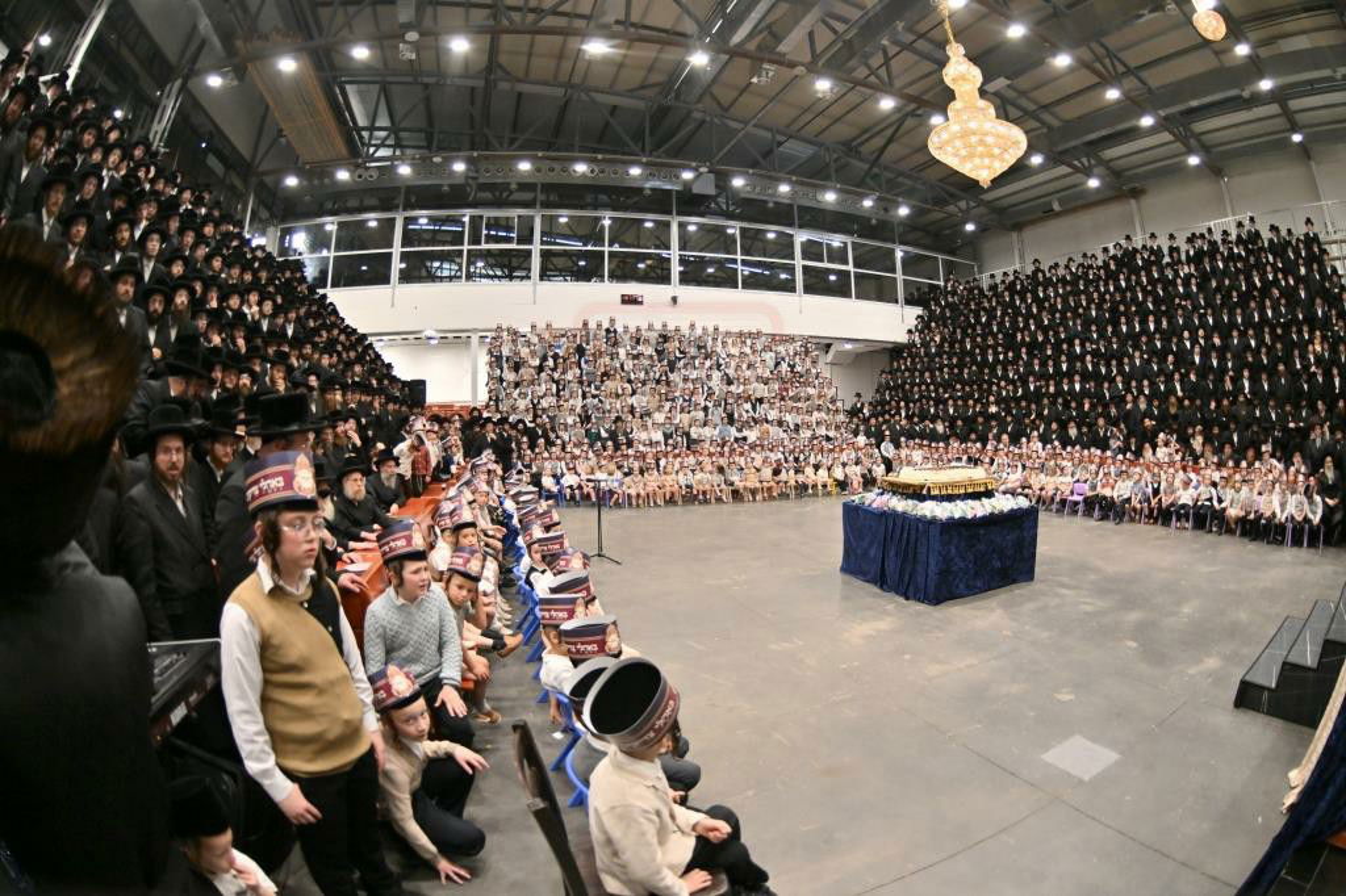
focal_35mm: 15
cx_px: 673
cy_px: 448
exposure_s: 1/500
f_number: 2.8
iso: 400
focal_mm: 10.5
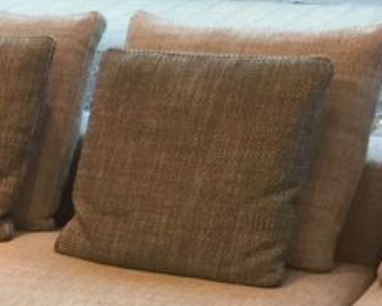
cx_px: -296
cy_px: 555
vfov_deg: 11.6
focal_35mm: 123
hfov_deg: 14.0
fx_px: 1391
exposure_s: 1/33
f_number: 2.2
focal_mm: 4.15
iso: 64
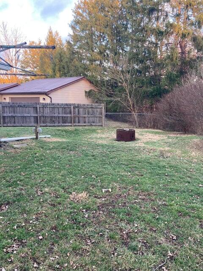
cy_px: 136
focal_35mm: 28
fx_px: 219
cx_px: 102
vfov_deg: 63.4
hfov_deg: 49.7
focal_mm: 3.99
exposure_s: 1/78
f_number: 1.8
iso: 80
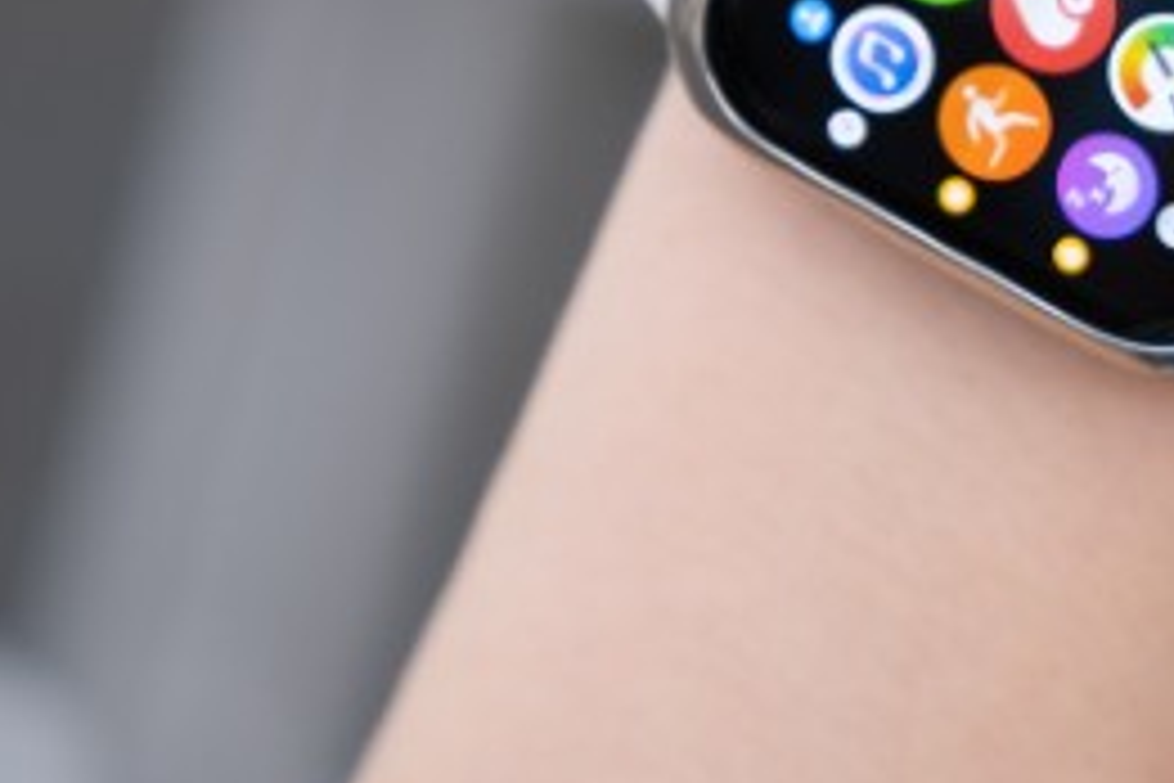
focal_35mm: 191
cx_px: 1192
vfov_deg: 7.2
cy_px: 212
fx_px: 6228
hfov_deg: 10.7
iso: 400
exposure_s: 1/400
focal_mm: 55
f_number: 2.8
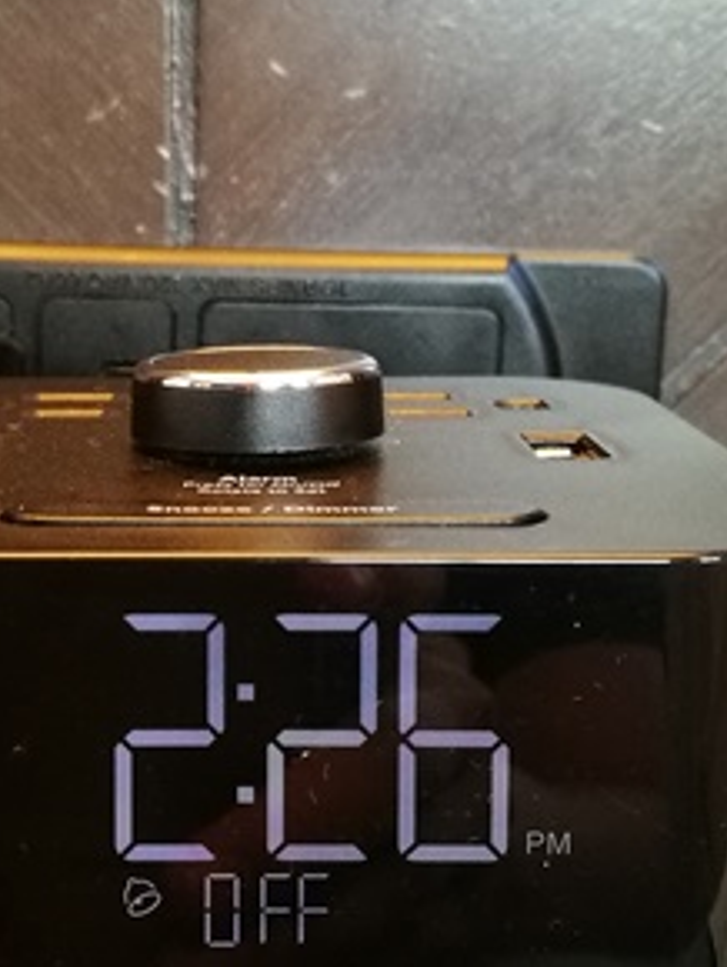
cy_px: 467
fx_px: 1873
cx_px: 193
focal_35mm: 67
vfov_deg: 28.9
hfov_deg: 21.8
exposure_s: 1/30
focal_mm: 4.5
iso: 400
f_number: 2.2
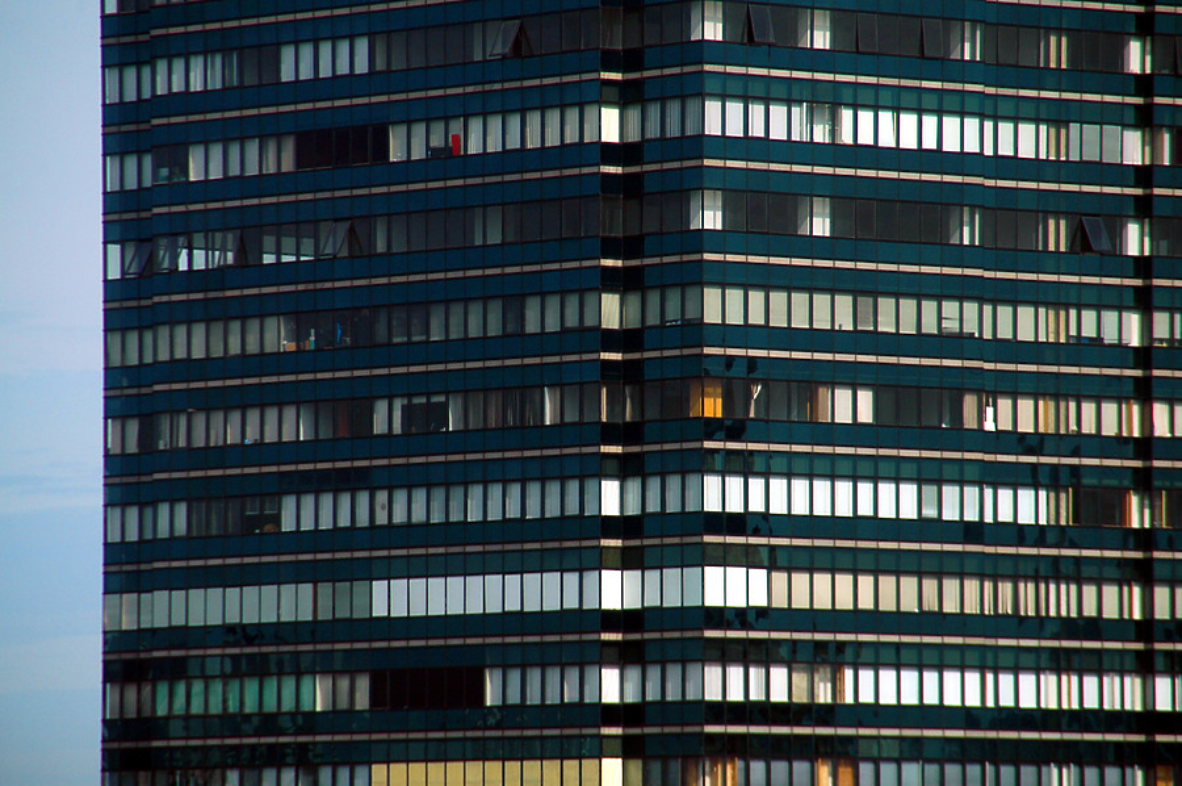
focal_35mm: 300
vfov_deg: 4.6
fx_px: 9839
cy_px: 393
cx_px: 591
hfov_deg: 6.9
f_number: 6.3
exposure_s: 1/160
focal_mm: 200
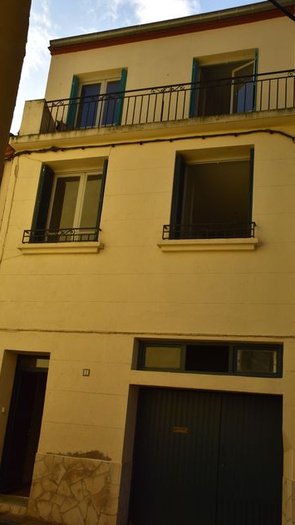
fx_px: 487
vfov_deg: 56.6
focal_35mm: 35
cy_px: 265
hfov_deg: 33.7
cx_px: 160
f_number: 8
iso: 200
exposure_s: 1/500
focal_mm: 22
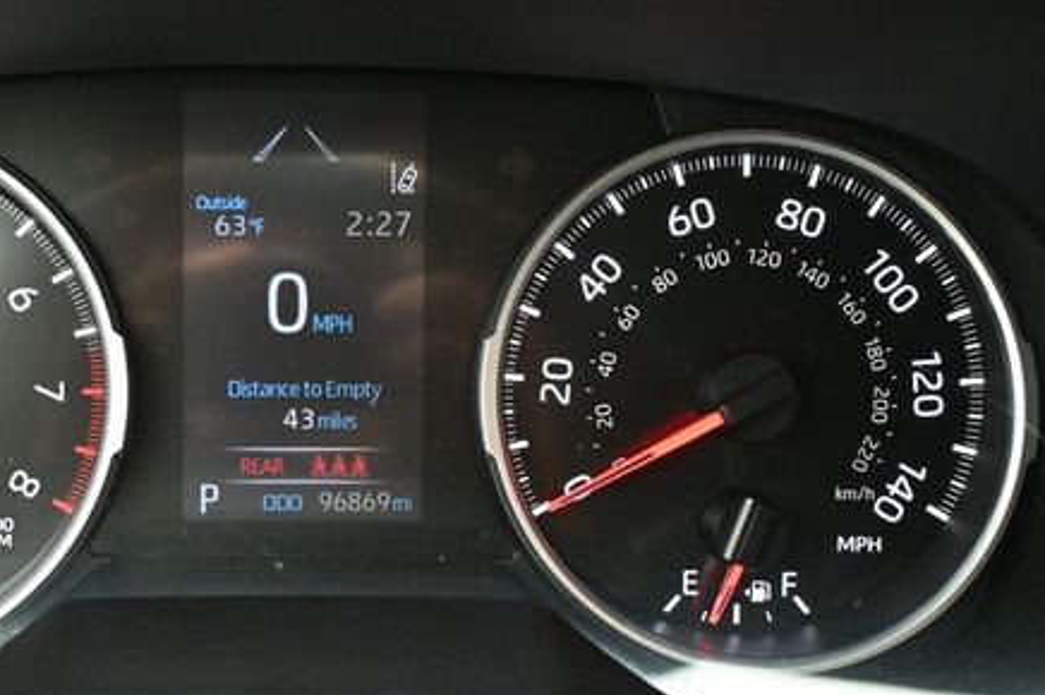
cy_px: 393
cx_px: 302
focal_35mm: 47
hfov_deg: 40.8
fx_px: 1374
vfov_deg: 28.4
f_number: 4
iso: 3200
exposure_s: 1/60
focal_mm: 21.5
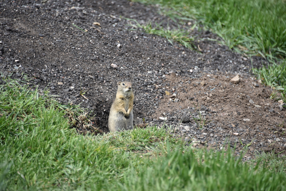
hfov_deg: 6.9
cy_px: 96
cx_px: 143
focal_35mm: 300
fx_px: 2384
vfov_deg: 4.6
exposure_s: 1/640
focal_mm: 300
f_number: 5.6
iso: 160
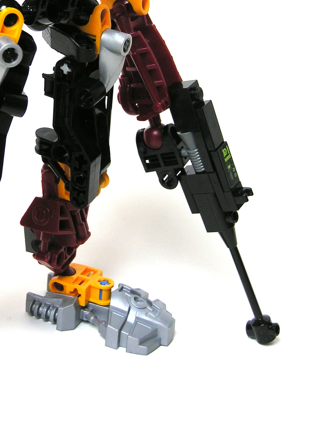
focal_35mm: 74
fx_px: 909
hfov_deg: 19.6
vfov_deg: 25.5
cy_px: 43
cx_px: 40
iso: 50
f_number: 3.1
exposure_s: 1/19.3
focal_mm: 9.3
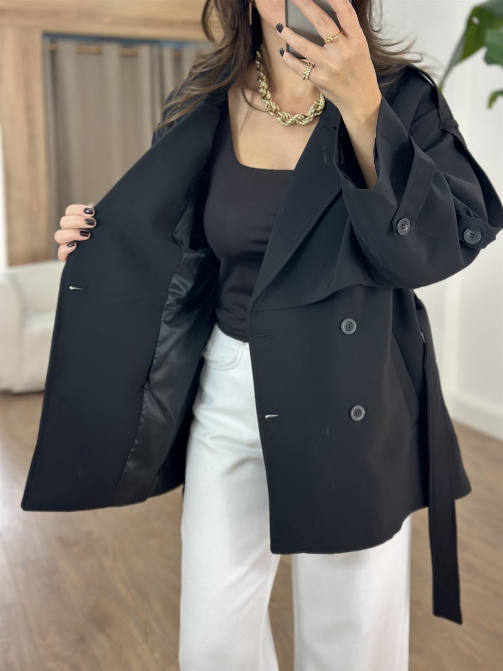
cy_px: 336
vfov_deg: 39.7
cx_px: 252
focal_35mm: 48
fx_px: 930
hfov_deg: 30.3
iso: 80
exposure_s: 1/184
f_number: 1.78
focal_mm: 6.86
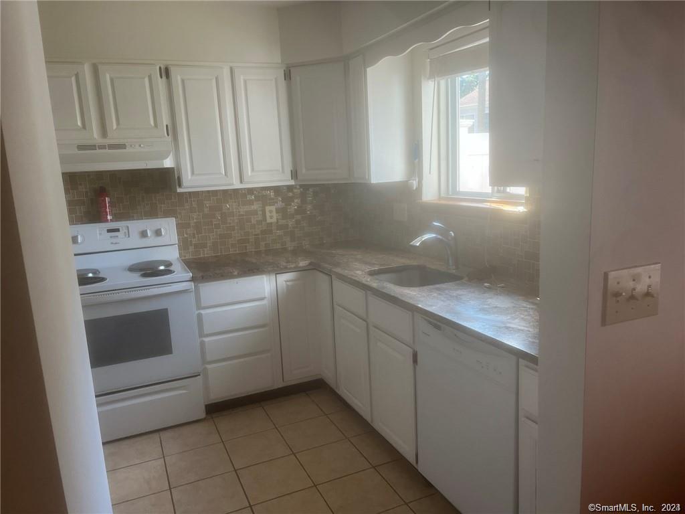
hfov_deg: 67.3
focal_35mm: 26
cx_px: 342
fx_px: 515
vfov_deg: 53.1
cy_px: 257
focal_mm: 5.1
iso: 80
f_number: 1.6
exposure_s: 1/120
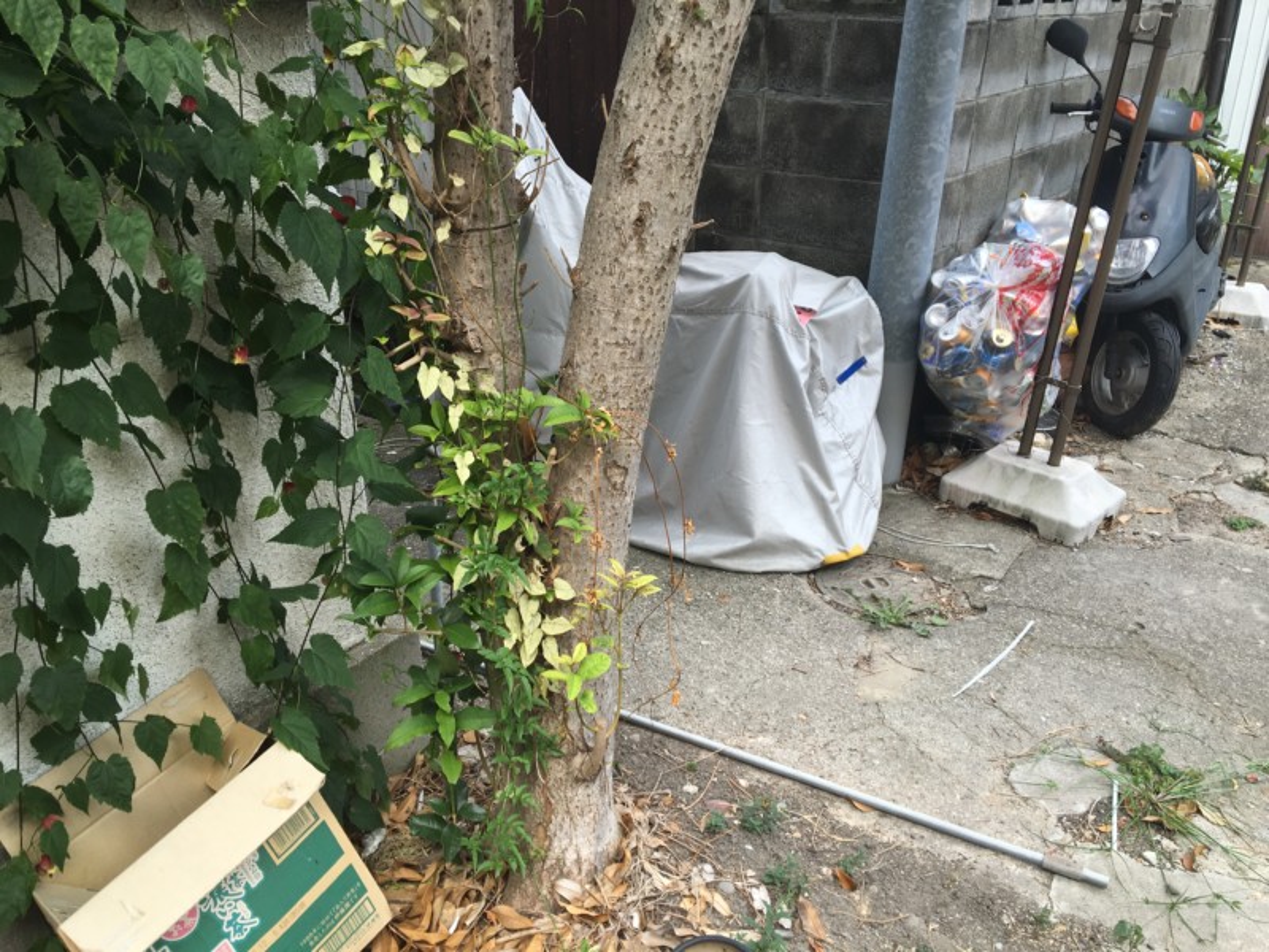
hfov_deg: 61.7
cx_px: 634
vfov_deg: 48.2
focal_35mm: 29
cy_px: 476
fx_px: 1063
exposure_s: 1/309
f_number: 2.2
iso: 25
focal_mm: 4.15
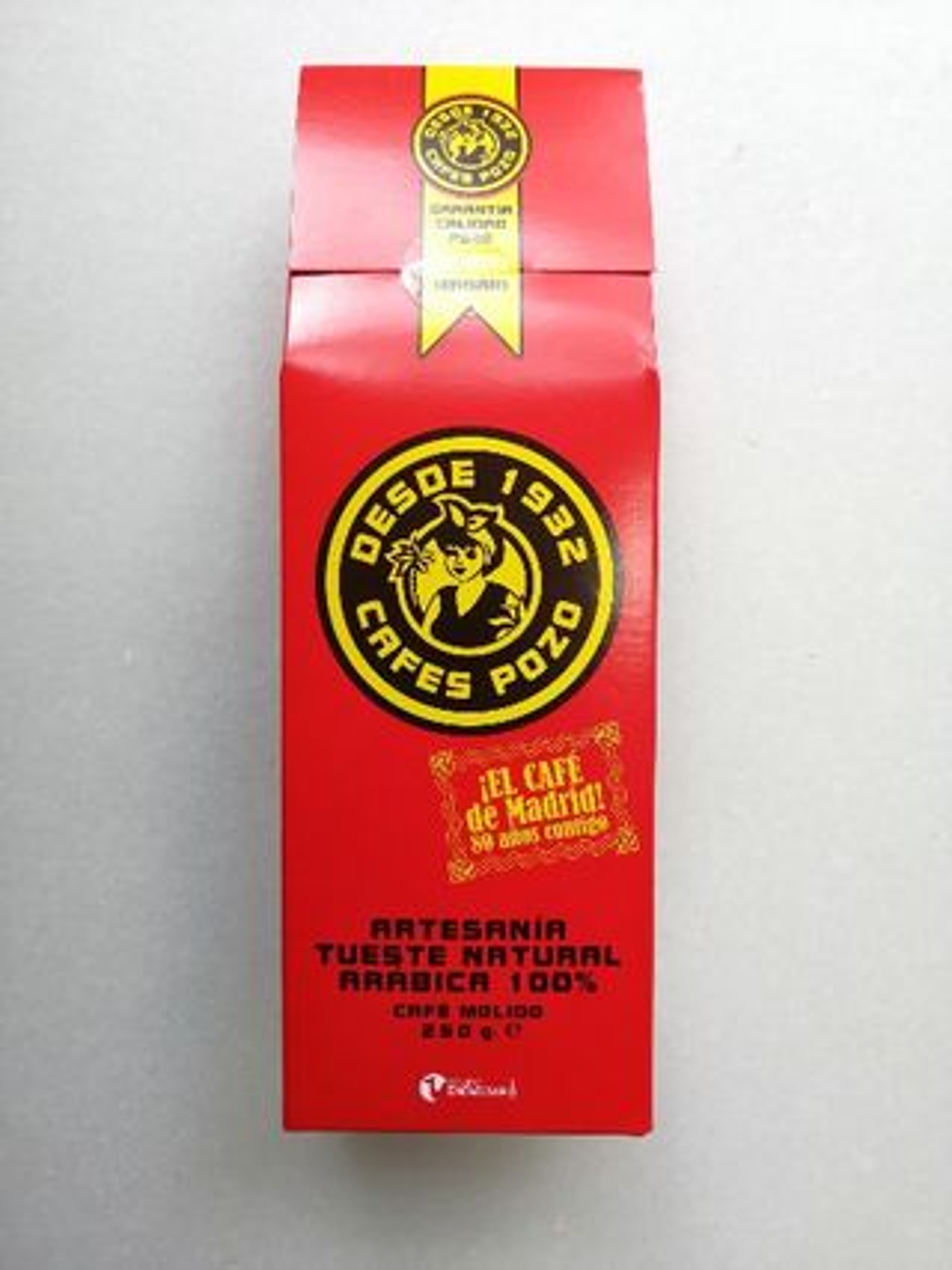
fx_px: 991
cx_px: 476
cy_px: 635
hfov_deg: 51.3
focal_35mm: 27
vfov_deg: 65.3
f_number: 1.8
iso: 50
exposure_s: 1/108
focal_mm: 3.95
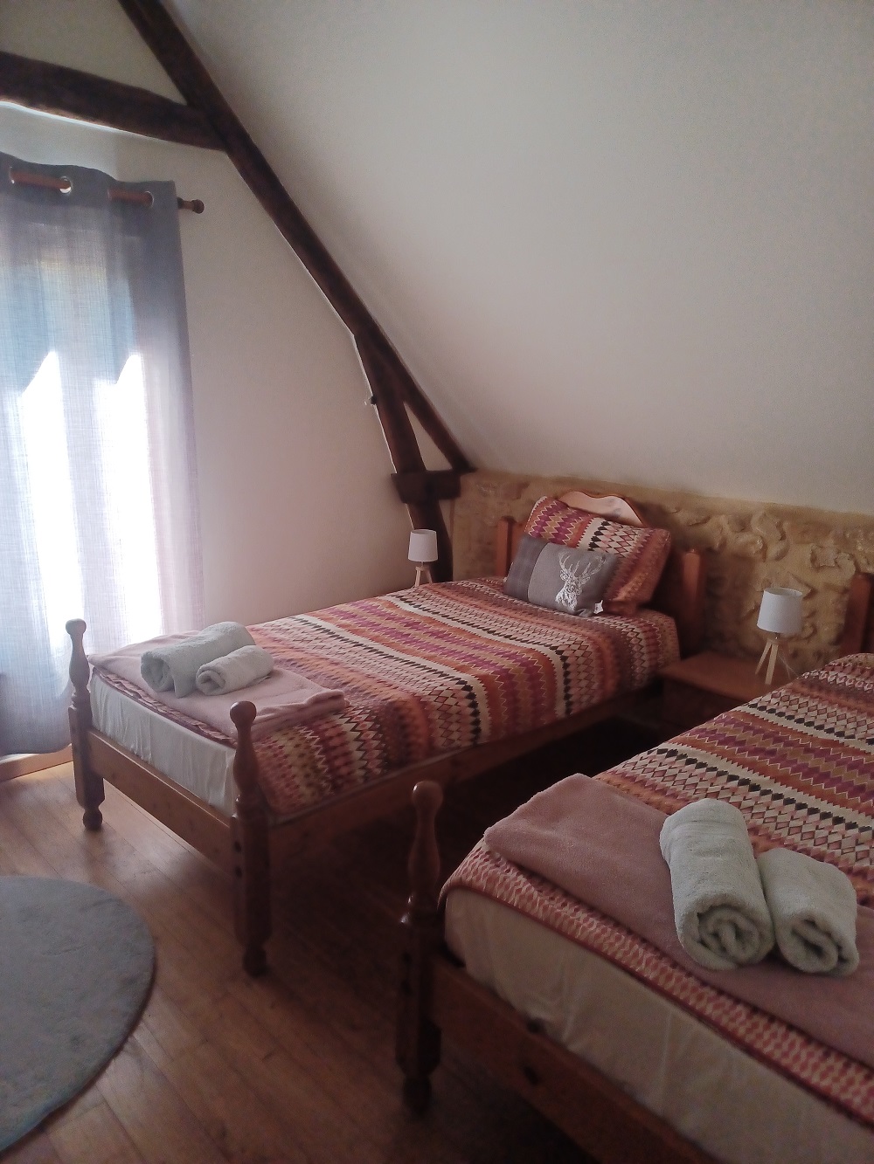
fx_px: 841
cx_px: 437
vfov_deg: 69.4
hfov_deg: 54.9
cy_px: 582
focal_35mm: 25
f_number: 1.8
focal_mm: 4.6
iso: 400
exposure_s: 1/33.3
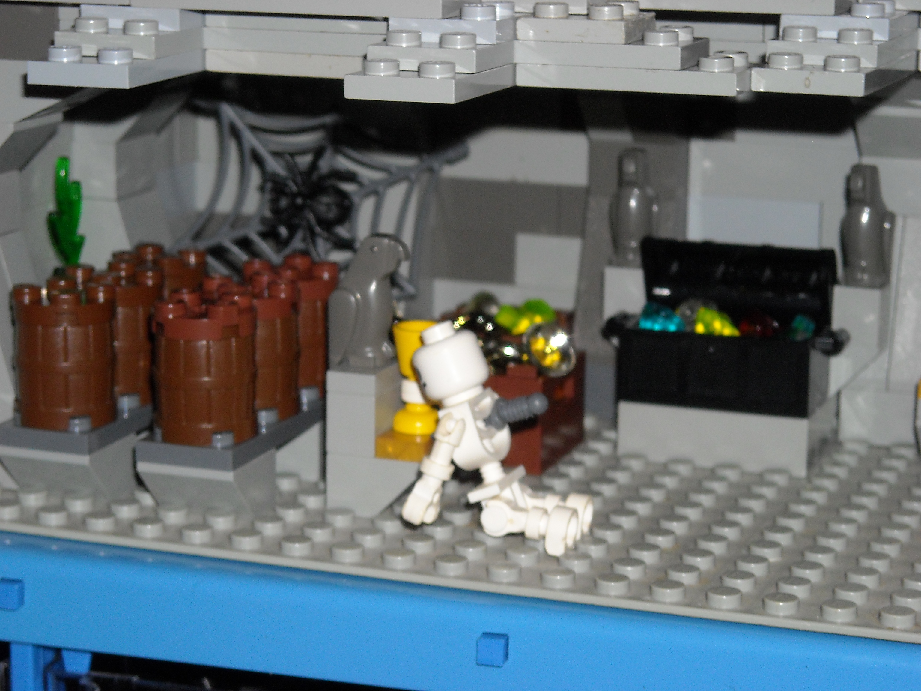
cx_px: 460
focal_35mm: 105
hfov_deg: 18.7
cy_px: 346
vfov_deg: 14.1
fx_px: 2794
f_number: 4.7
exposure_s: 1/125
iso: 200
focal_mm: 17.1
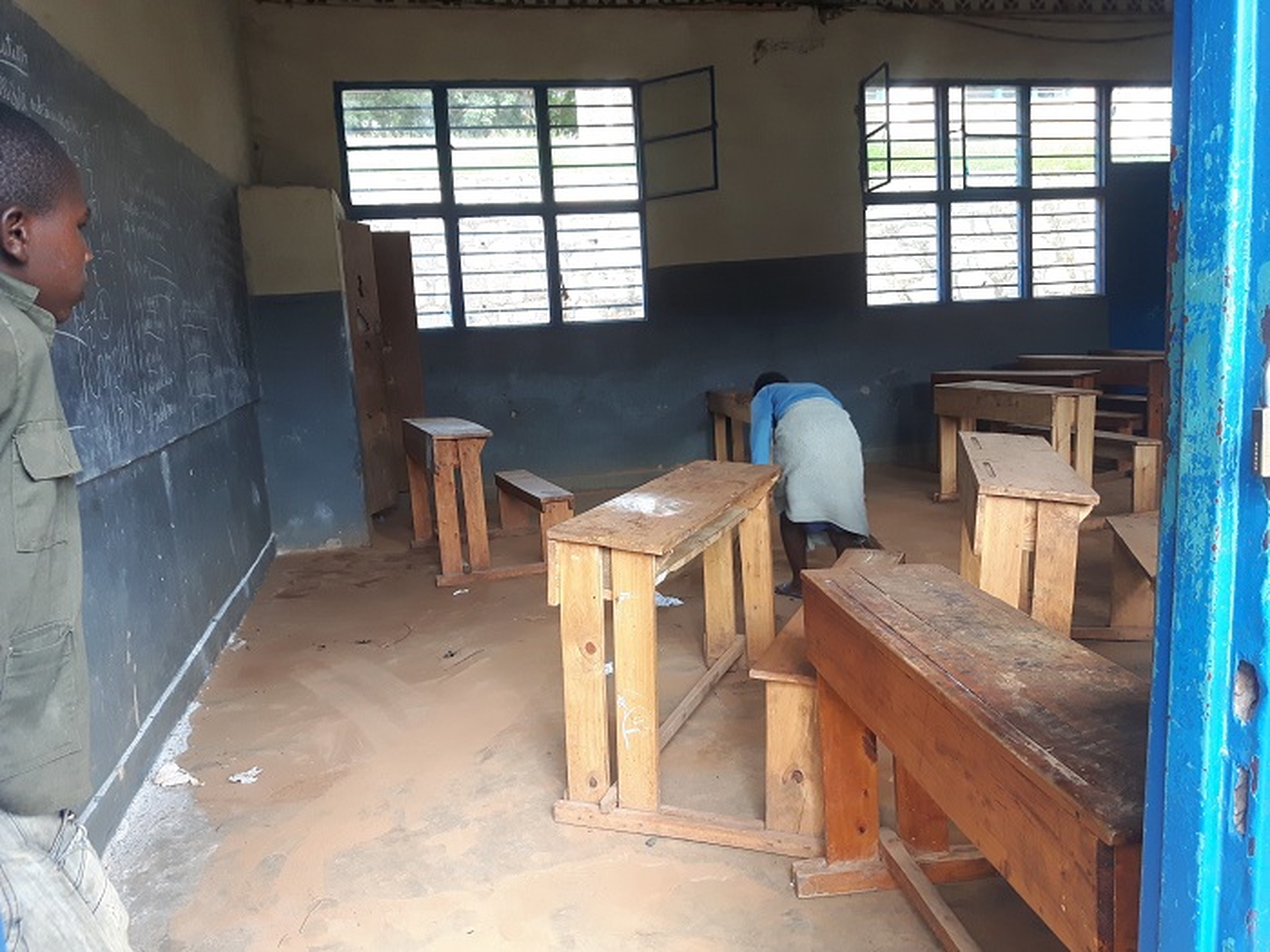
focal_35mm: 31
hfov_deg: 58.4
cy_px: 476
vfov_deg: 45.4
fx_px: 1137
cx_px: 635
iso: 64
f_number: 1.9
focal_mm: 3.7
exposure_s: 1/100
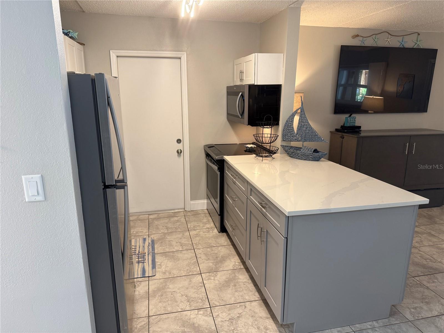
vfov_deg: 56.8
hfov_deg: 71.6
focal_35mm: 24
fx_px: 308
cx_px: 222
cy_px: 166
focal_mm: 6.76
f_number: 1.78
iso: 160
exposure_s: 1/60
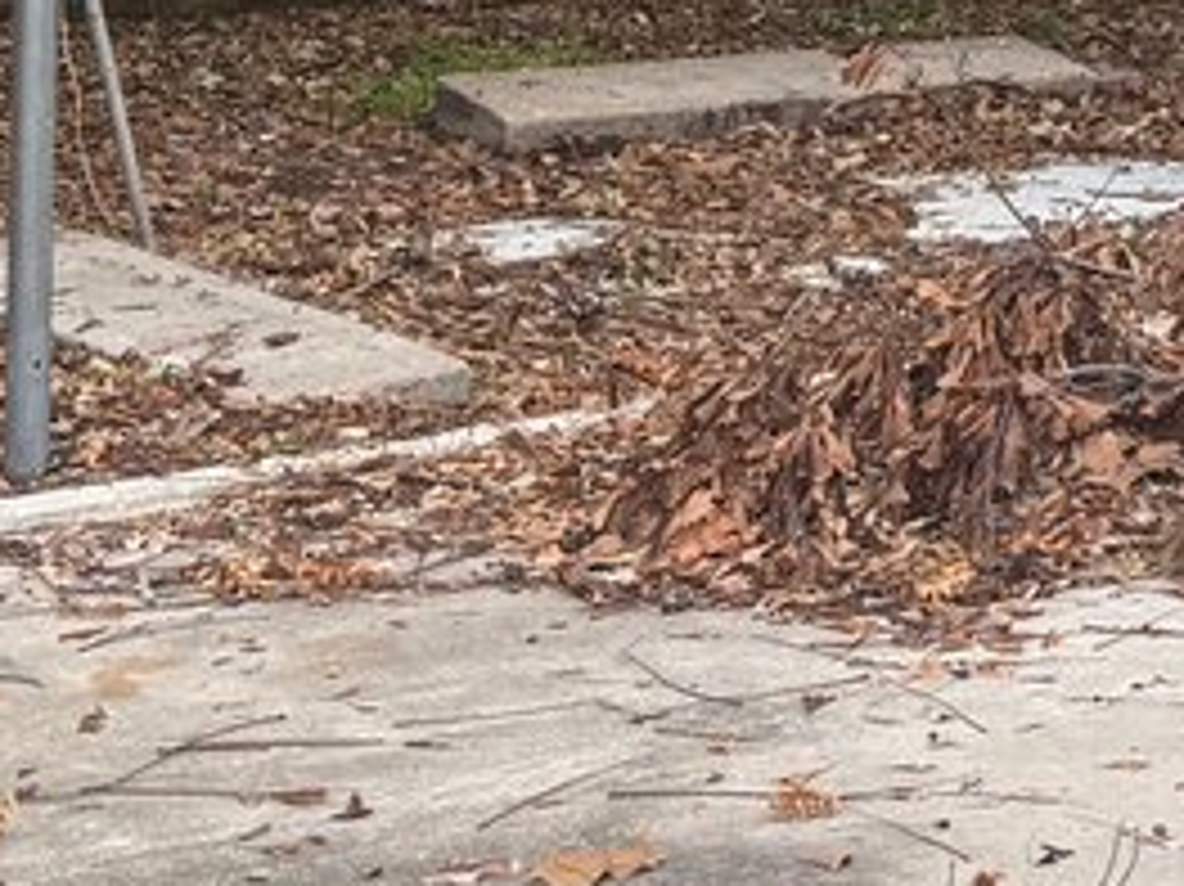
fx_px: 4718
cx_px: 1735
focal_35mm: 138
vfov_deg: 10.2
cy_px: -627
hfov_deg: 13.5
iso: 80
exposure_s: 1/938
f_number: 1.78
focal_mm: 6.76
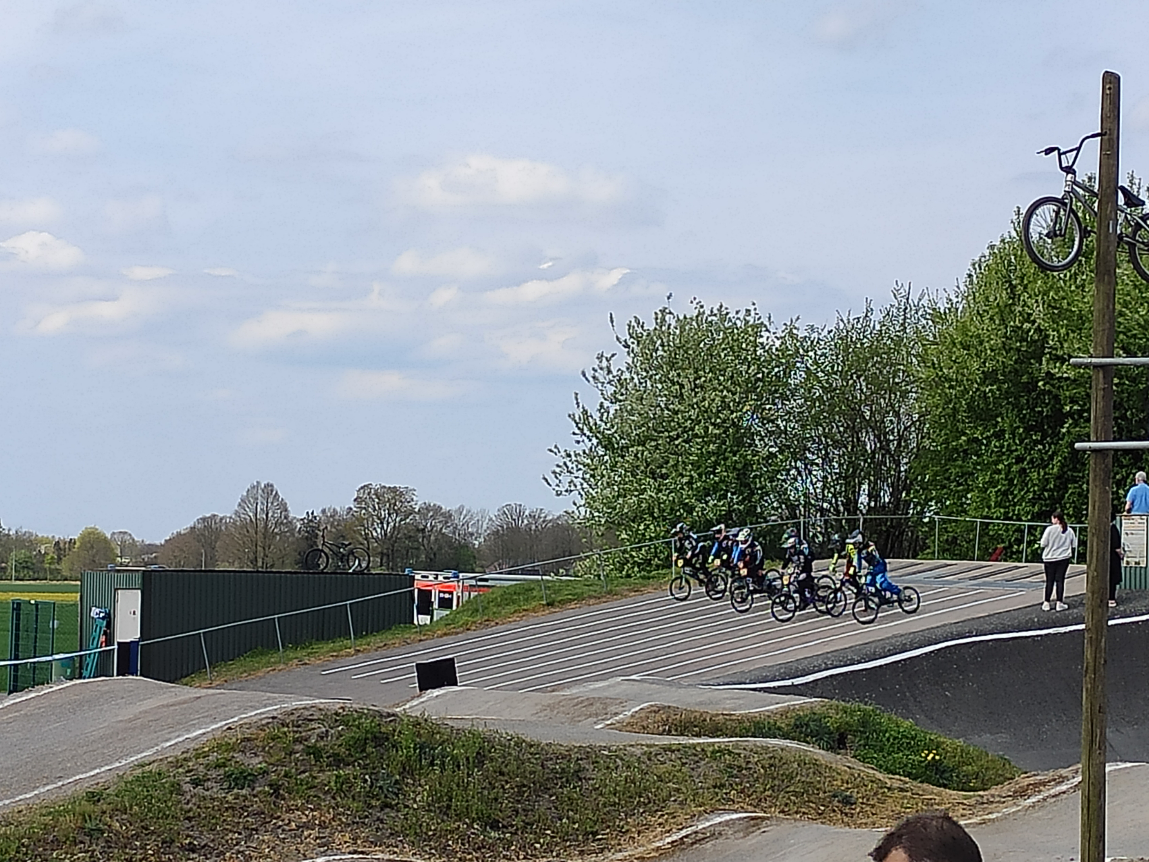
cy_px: 431
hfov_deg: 69.4
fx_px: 830
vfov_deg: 54.9
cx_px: 574
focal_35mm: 25
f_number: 1.79
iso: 112
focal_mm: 4.74
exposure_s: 1/1432
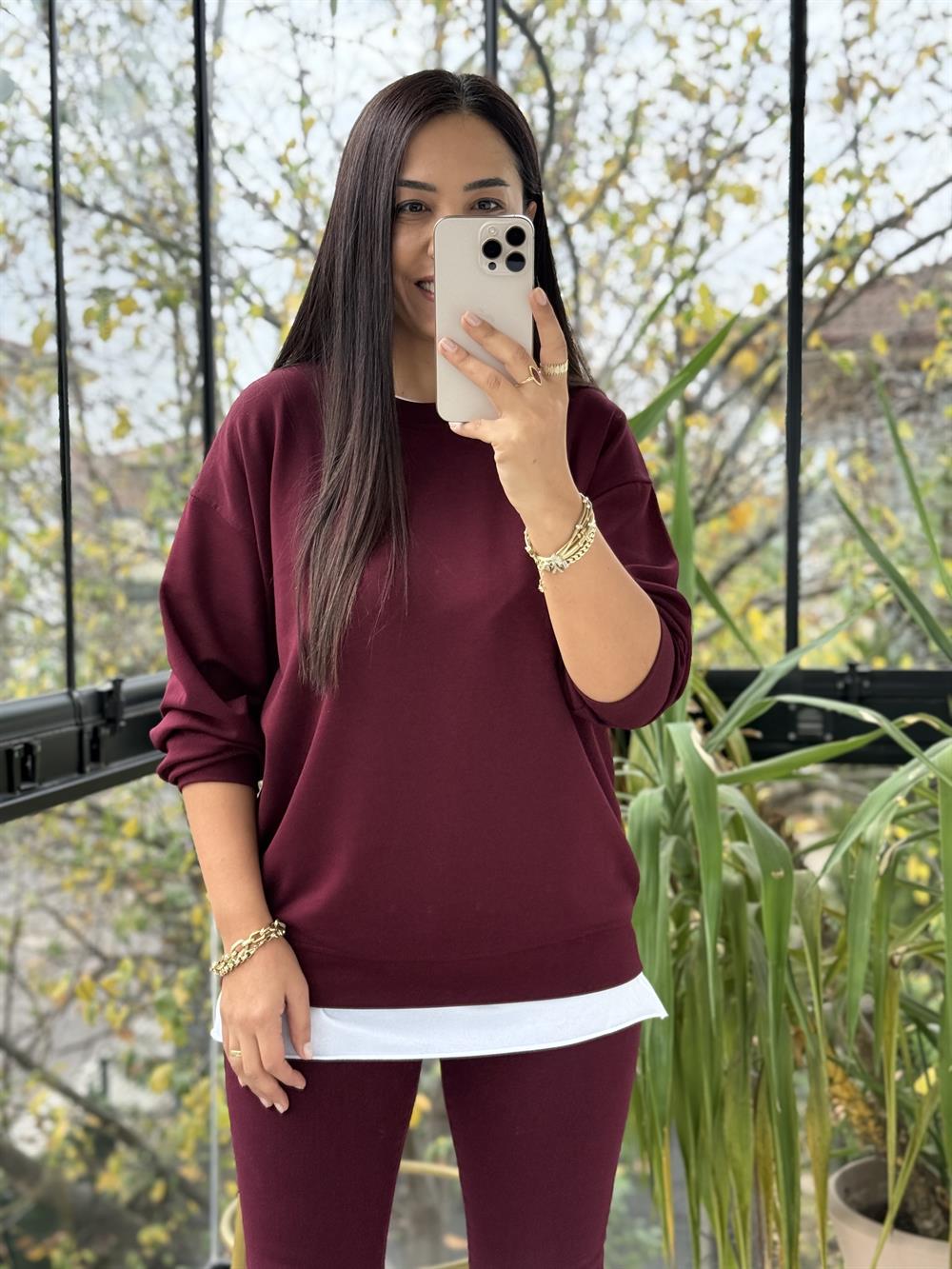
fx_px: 1760
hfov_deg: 30.3
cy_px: 634
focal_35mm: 48
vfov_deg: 39.7
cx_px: 476
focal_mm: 6.76
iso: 125
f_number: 1.78
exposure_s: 1/242
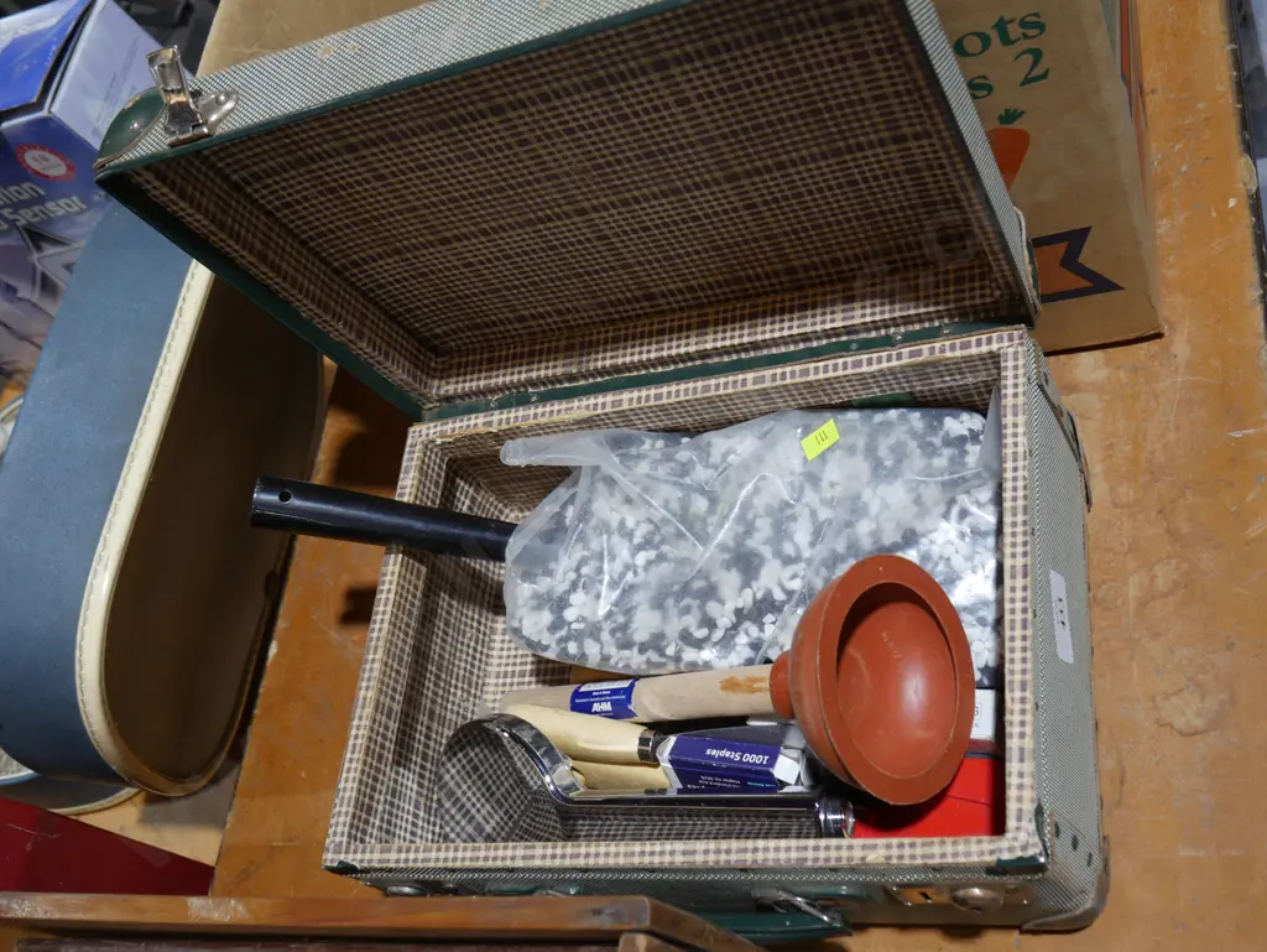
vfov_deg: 37.8
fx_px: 1392
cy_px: 476
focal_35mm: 38
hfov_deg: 49.0
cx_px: 634
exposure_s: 1/60
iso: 250
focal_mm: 19
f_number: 4.1
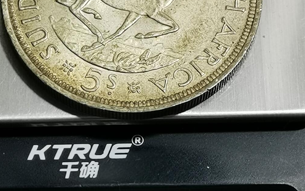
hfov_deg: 13.4
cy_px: 85
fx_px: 1297
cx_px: 111
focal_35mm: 156
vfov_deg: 8.4
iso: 125
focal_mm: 6.67
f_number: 1.9
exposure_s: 1/100
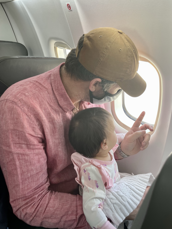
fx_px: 172
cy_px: 114
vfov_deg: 67.3
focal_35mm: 26
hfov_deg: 53.1
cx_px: 86
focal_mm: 4.2
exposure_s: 1/121
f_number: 1.6
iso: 40
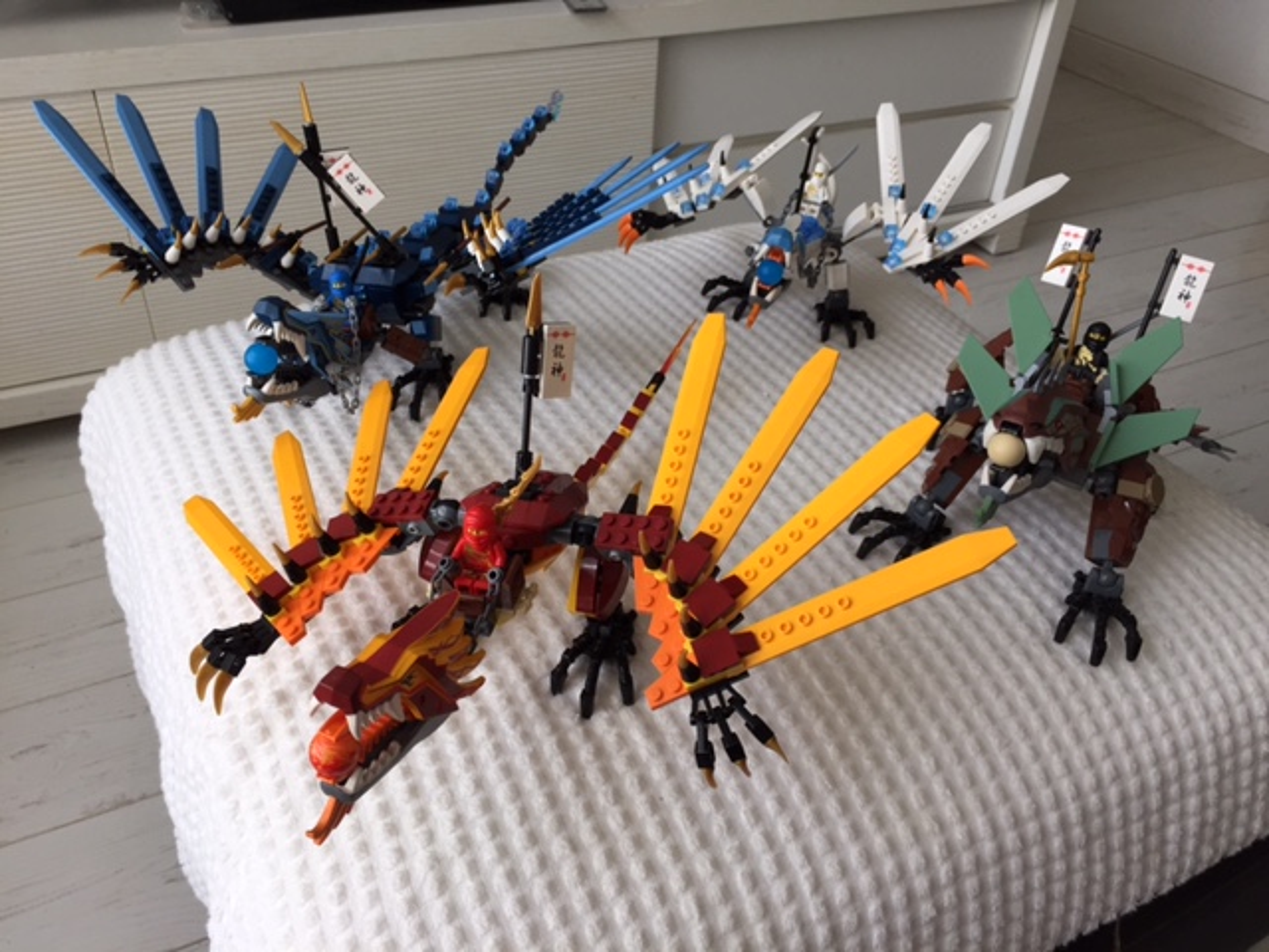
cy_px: 476
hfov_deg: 61.7
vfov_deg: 48.2
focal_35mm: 29
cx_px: 634
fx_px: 1063
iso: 32
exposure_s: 1/60
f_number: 2.2
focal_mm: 4.15
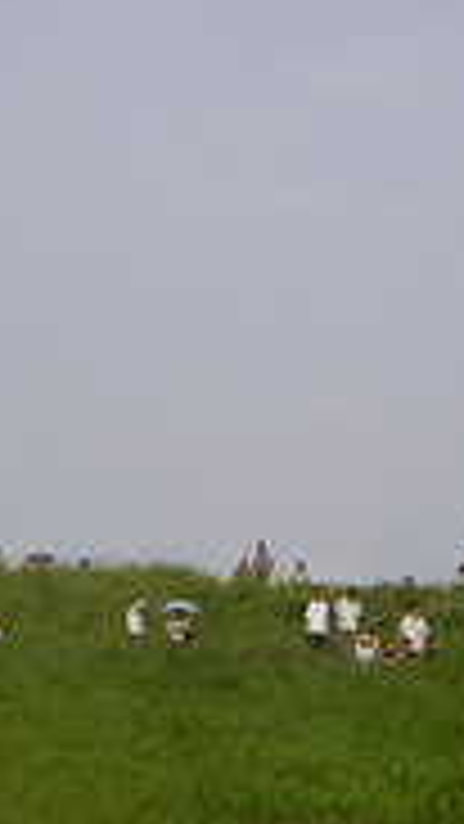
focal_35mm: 91
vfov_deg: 23.4
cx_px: 243
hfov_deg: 13.3
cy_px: 473
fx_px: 1990
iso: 50
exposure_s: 1/400
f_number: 4.7
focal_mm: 5.6
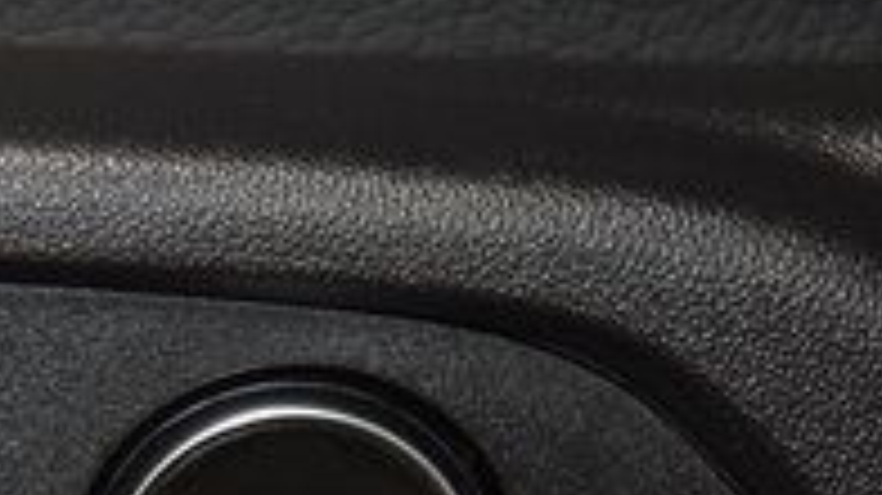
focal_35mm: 360
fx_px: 8415
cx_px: -338
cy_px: 529
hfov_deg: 5.9
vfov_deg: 3.4
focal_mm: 70
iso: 1800
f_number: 4.5
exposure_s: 1/80
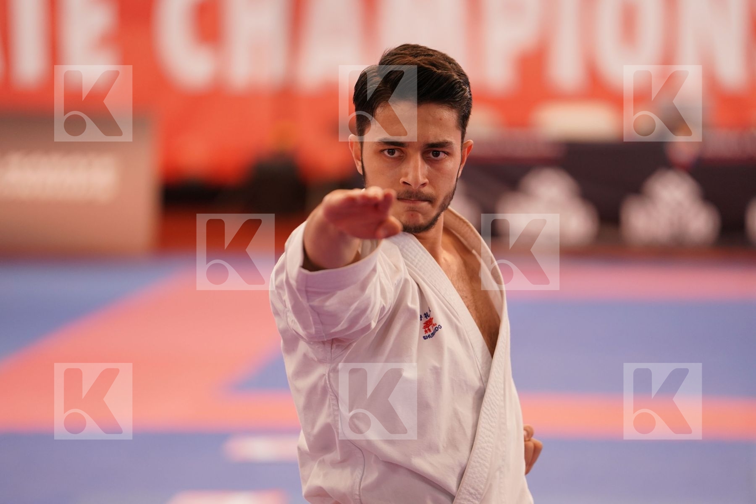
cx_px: 378
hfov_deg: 10.3
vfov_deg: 6.9
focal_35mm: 200
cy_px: 252
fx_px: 4200
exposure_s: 1/500
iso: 1250
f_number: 2.8
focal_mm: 200
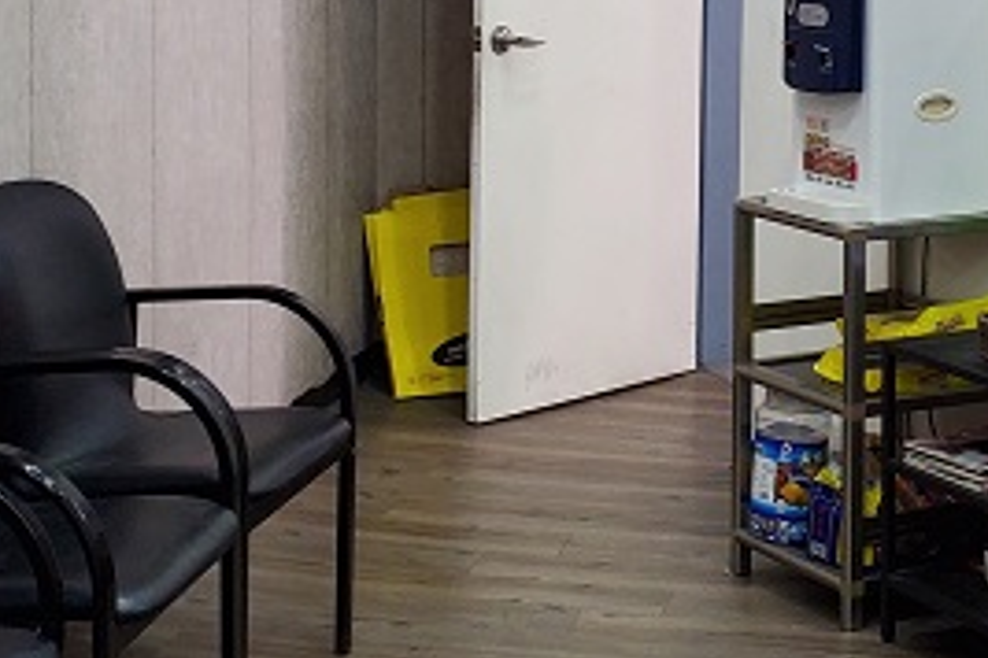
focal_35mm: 81
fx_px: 2223
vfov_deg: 16.4
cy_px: -33
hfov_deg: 25.0
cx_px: 585
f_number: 2.4
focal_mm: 4.3
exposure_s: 1/120
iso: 200
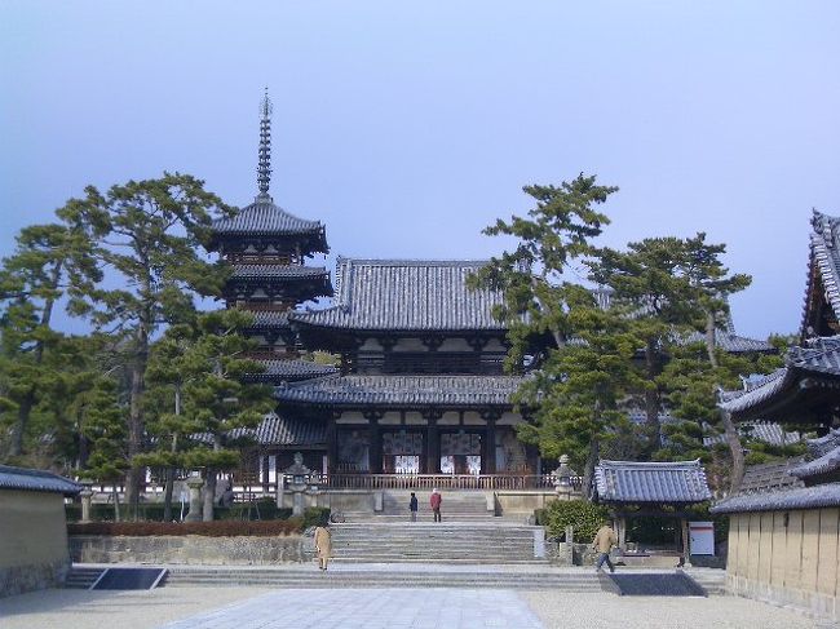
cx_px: 420
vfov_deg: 19.9
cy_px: 314
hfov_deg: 26.3
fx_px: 1795
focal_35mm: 74
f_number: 3.9
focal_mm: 12.2
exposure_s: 1/640
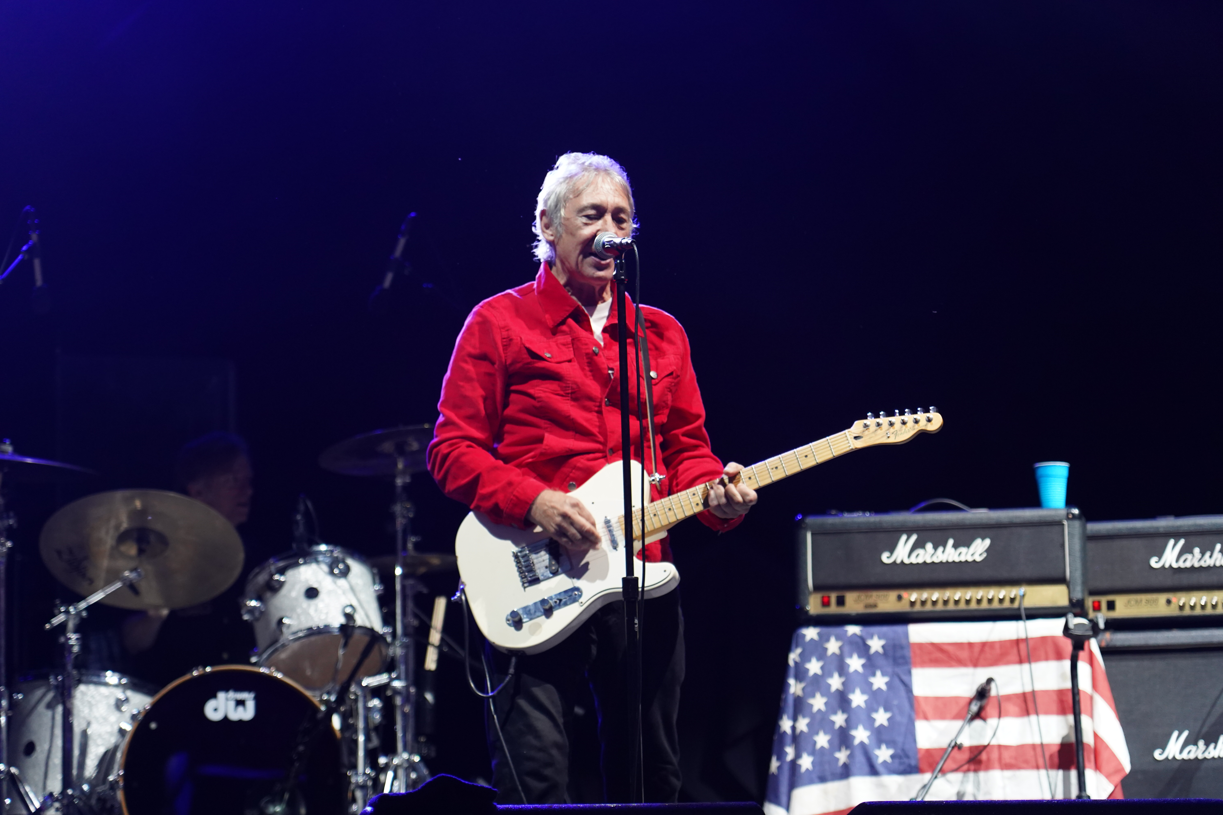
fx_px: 3567
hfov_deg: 19.5
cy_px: 408
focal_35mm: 105
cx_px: 612
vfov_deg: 13.0
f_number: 4
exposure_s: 1/160
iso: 2500
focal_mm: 105
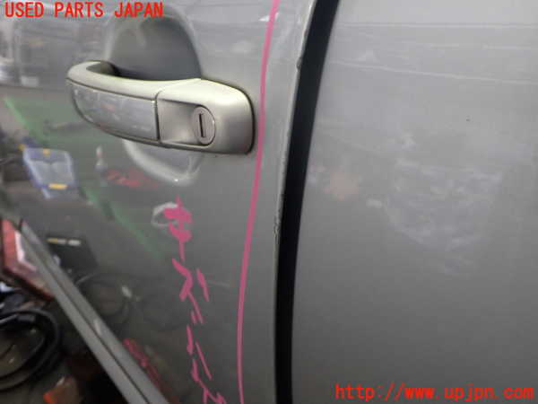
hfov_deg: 60.0
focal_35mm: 30
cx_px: 269
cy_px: 202
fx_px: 466
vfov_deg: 46.8
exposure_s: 1/30
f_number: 2.3
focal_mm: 5.4
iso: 320
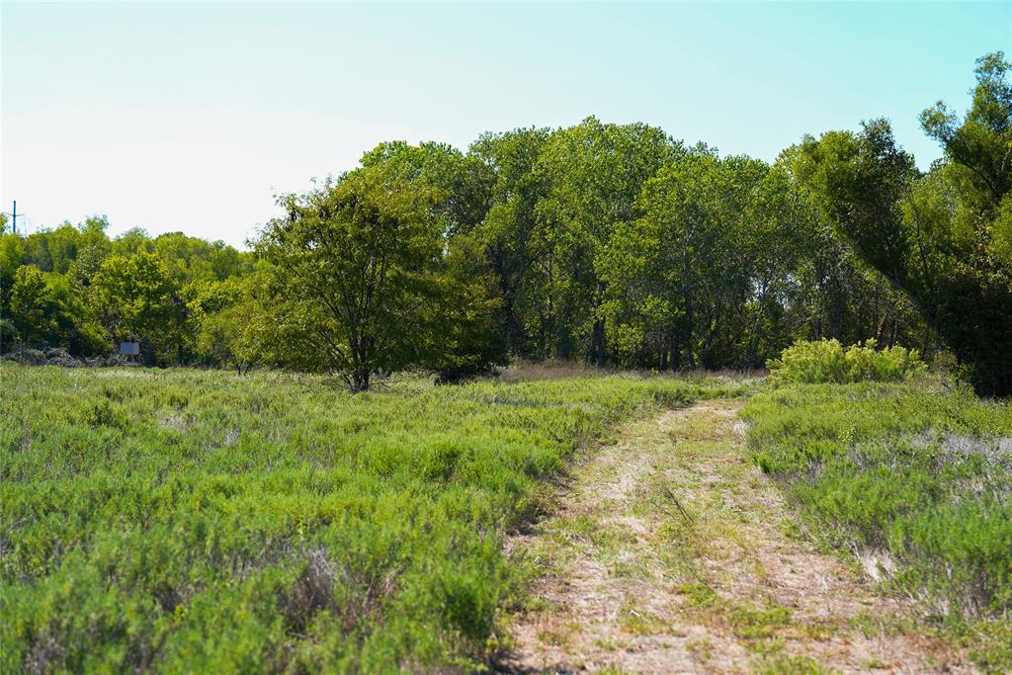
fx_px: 1968
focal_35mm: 70
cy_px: 338
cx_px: 506
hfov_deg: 28.8
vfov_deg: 19.5
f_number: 4
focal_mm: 70
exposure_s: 1/640
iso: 160
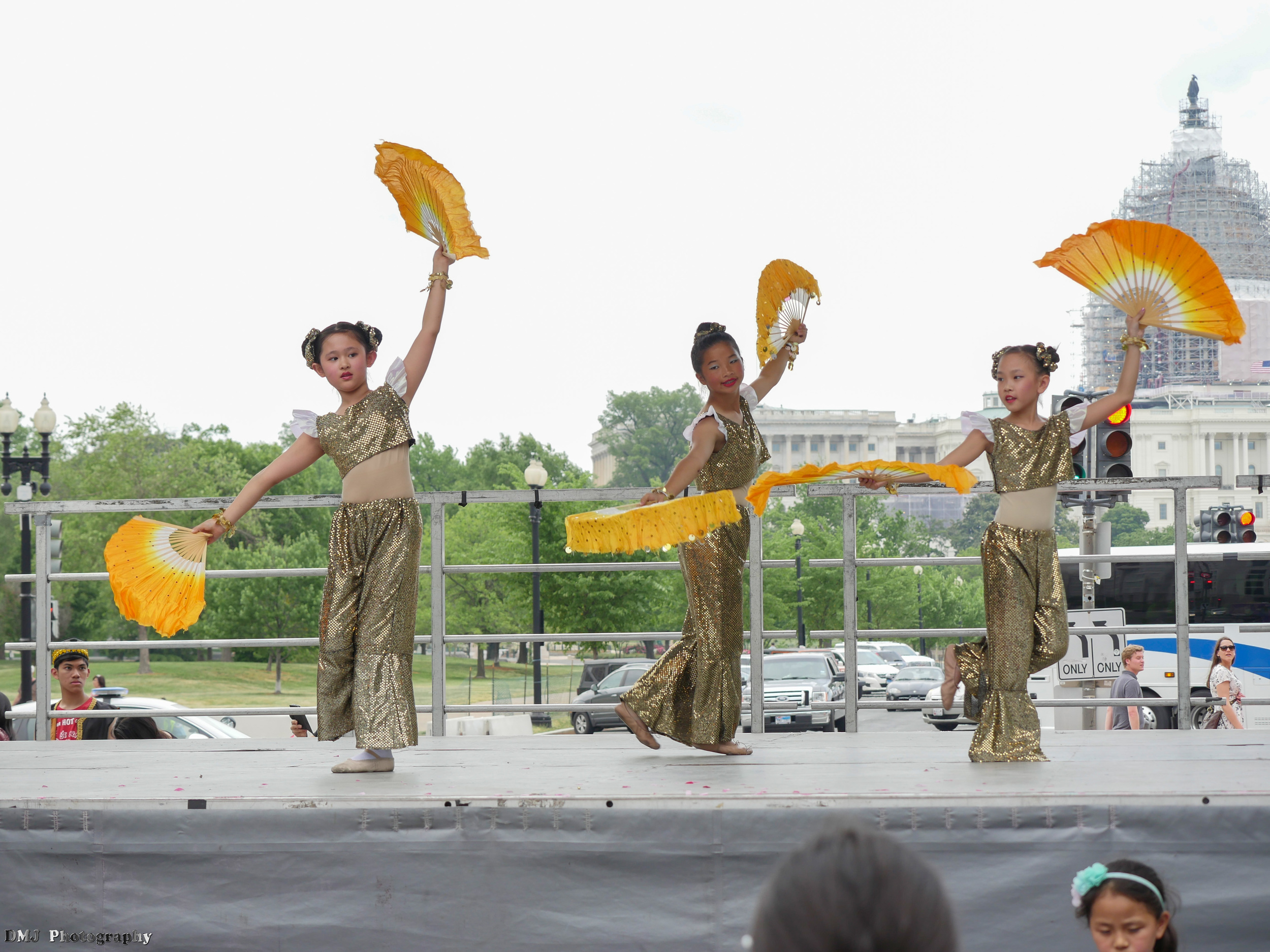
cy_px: 476
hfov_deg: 23.3
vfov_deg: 17.6
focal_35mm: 84
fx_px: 3082
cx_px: 635
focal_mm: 42
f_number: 4
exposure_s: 1/250
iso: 200
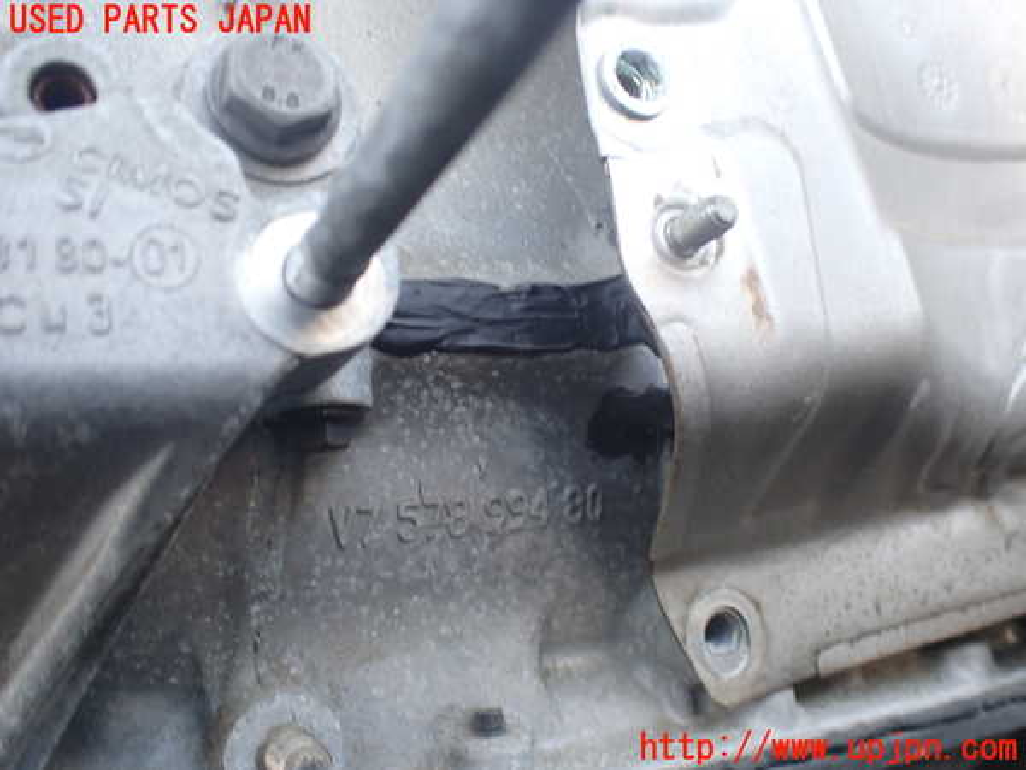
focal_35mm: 30
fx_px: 889
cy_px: 385
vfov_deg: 46.8
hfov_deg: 60.0
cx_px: 513
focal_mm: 5.4
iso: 200
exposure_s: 1/125
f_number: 2.3
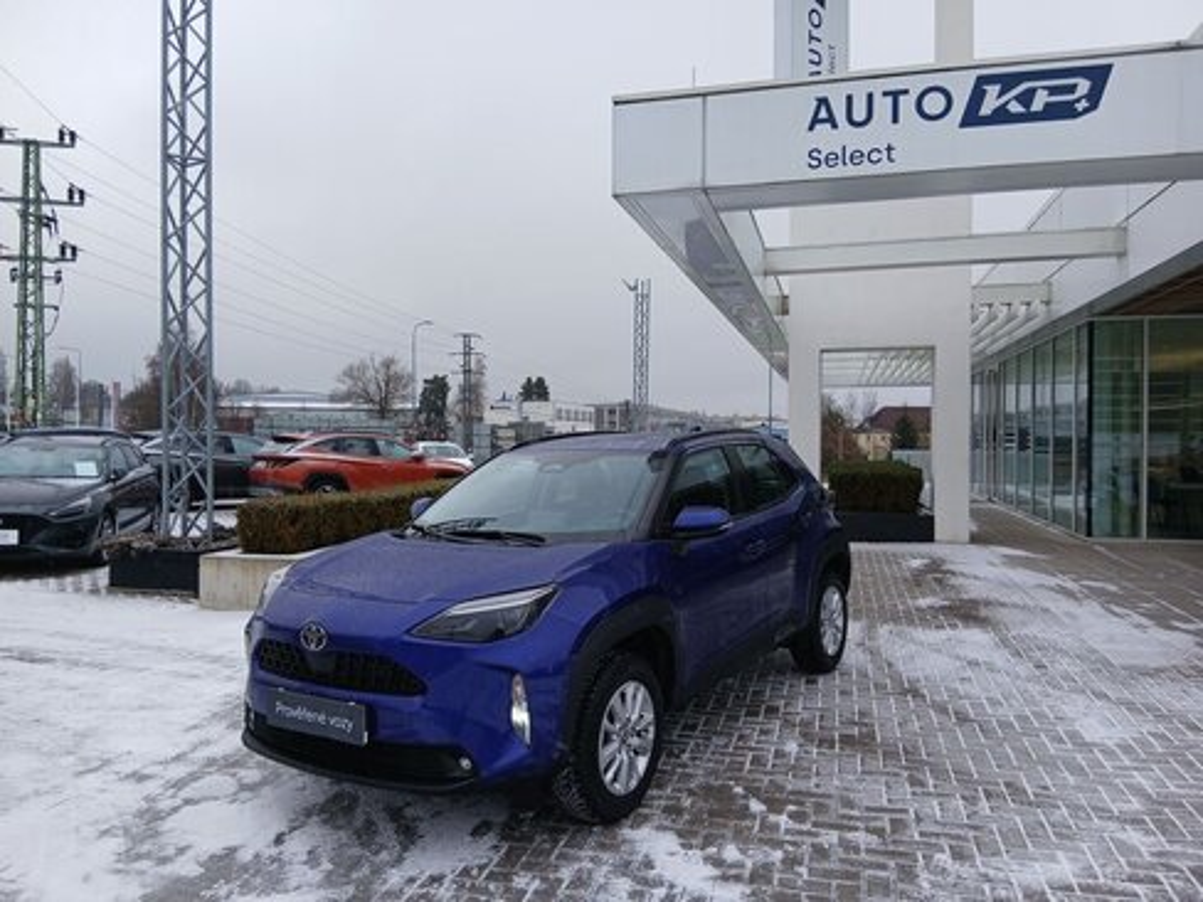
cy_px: 451
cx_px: 602
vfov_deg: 53.1
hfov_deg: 67.3
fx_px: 904
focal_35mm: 26
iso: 20
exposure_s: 1/119
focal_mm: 3.98
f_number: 1.8
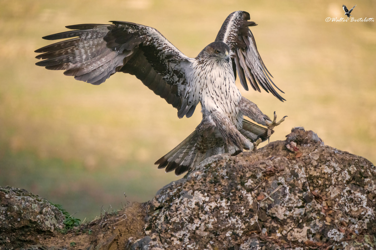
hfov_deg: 3.4
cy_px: 125
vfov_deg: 2.3
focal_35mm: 600
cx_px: 188
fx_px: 6266
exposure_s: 1/2500
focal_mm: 600
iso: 5000
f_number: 6.3
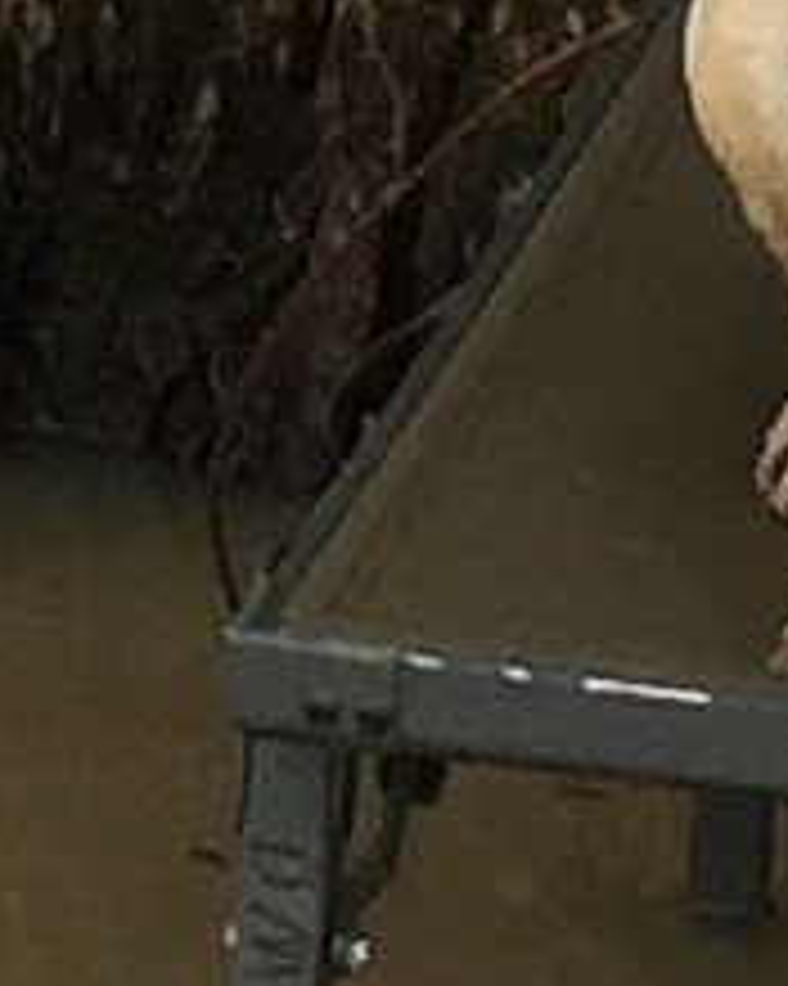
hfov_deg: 14.2
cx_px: 1259
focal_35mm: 100
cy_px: -504
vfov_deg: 17.3
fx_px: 2917
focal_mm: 4.15
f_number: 2.2
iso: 50
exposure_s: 1/120
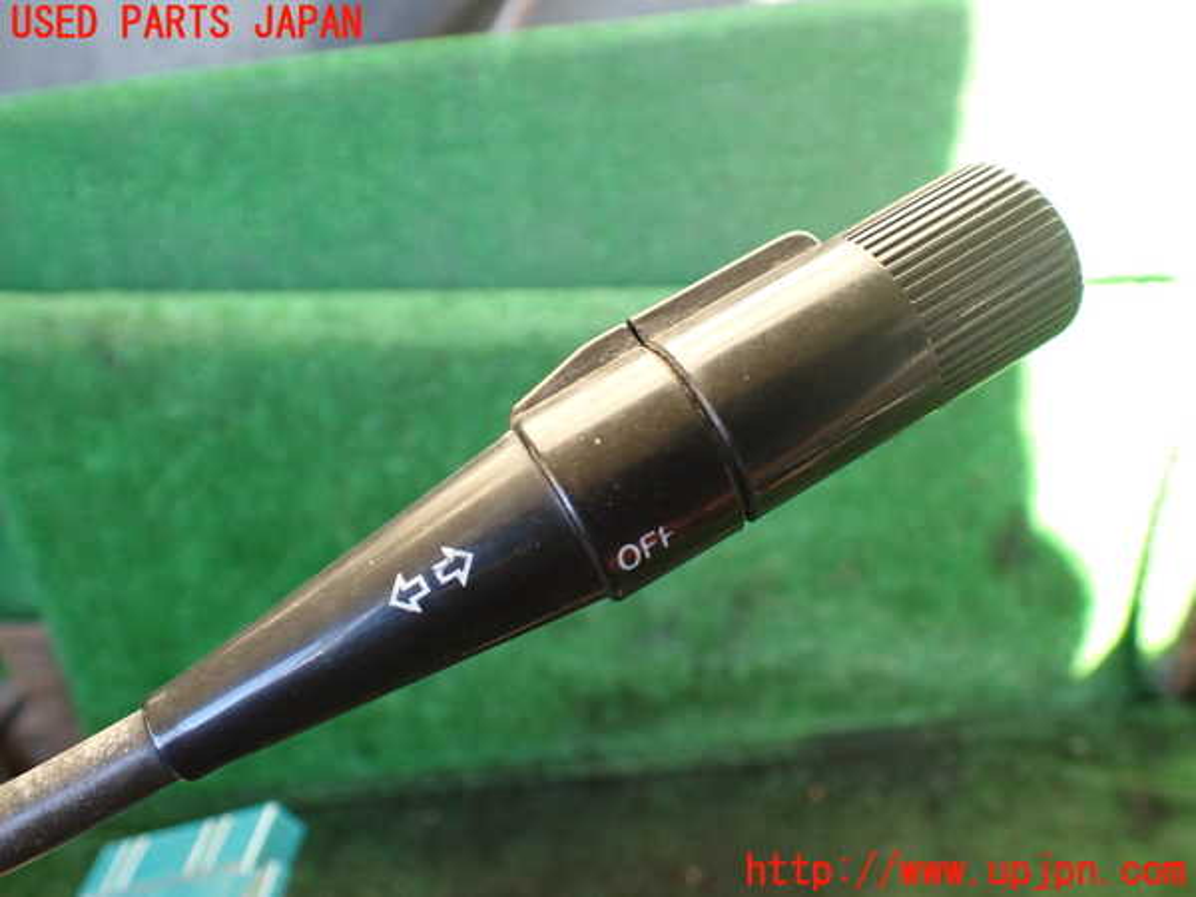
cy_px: 448
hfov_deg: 60.0
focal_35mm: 30
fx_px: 1037
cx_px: 598
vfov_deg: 46.8
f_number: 2.3
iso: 500
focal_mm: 5.4
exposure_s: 1/125
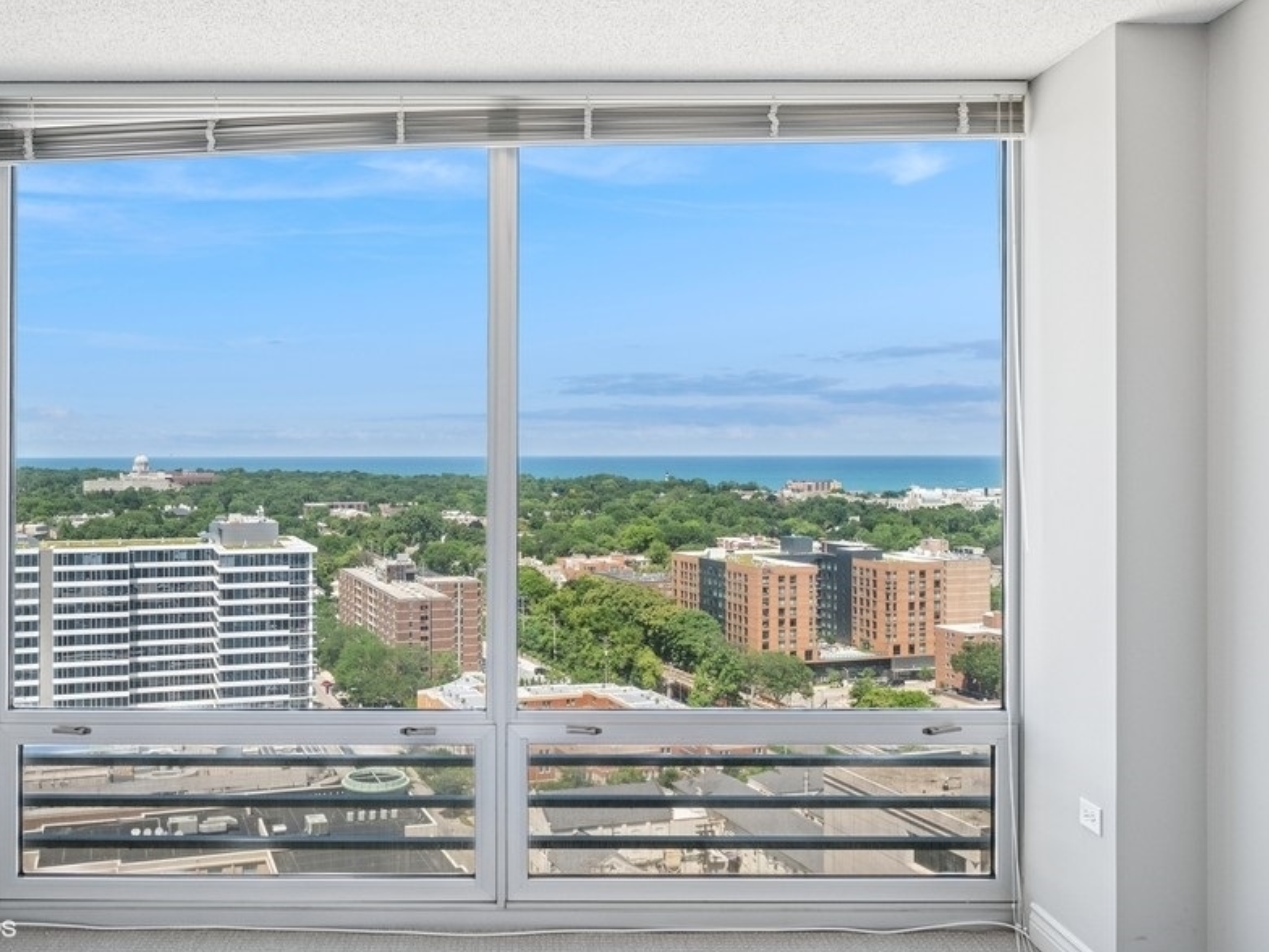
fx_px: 1173
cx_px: 549
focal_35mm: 32
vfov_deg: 44.2
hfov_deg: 56.6
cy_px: 471
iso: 200
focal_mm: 19.5
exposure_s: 1/125
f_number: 9.5
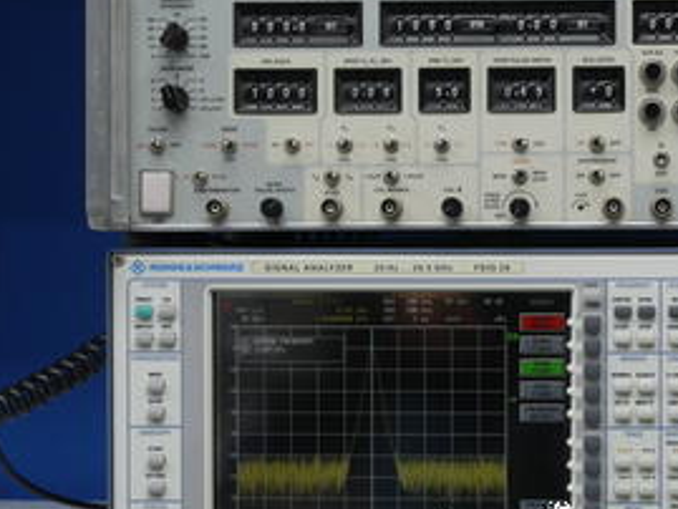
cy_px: 267
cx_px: 494
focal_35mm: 95
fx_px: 1862
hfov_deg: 20.5
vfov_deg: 15.6
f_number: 11
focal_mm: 32
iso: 400
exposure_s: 1/10
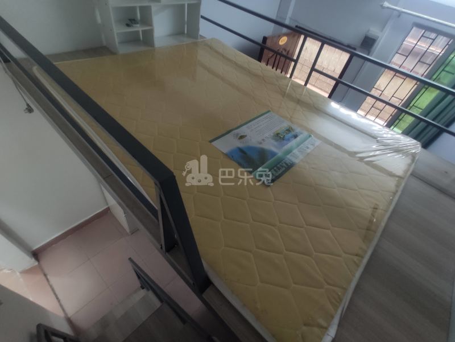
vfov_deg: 81.8
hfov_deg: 98.1
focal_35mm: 15
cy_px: 171
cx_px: 228
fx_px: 197
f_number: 2.2
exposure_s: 1/25
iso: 509
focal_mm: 2.25
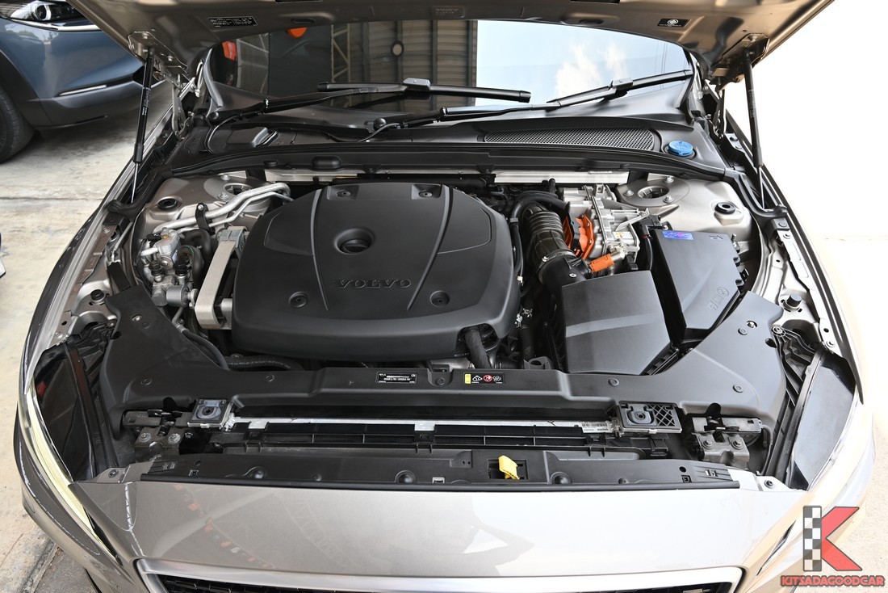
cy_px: 296
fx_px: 592
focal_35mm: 24
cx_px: 444
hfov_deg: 73.7
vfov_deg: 53.2
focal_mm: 24
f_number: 6.7
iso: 200
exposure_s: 1/90
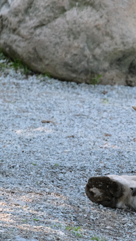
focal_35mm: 1093
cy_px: 111
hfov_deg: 1.1
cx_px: 177
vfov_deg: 2.0
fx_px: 7012
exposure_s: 1/480
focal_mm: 400
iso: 3200
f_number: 7.1
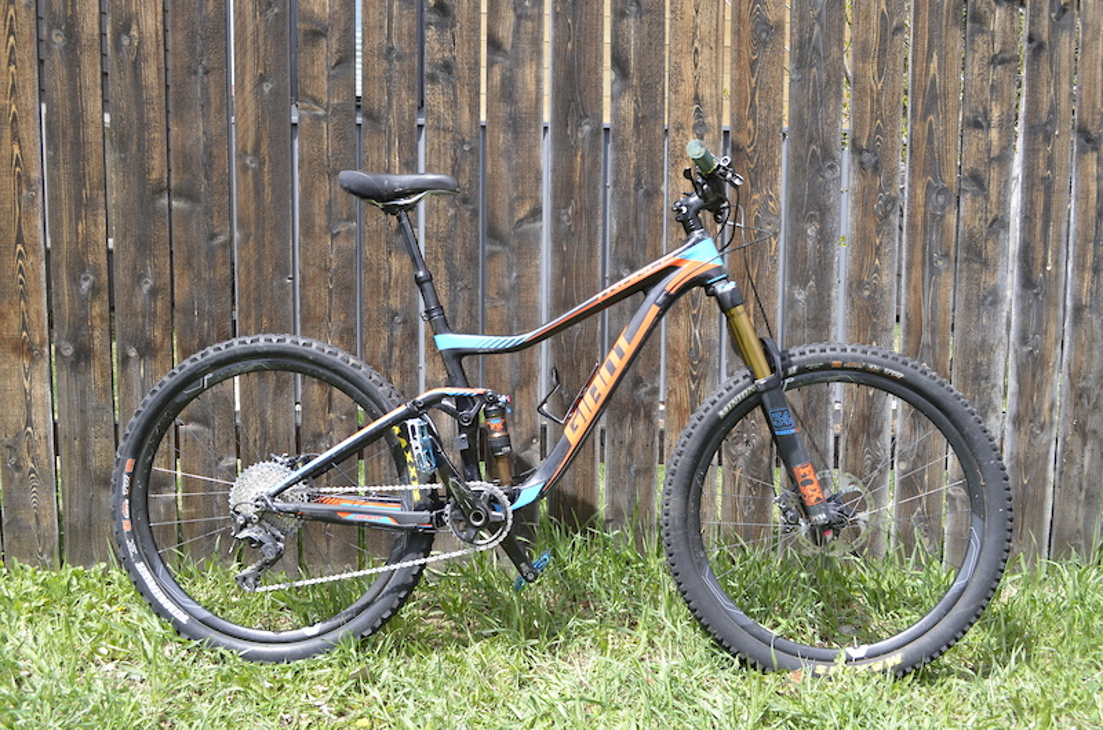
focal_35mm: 33
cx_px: 552
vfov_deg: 39.8
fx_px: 1009
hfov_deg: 57.3
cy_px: 365
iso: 200
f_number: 8
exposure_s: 1/250
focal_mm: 22
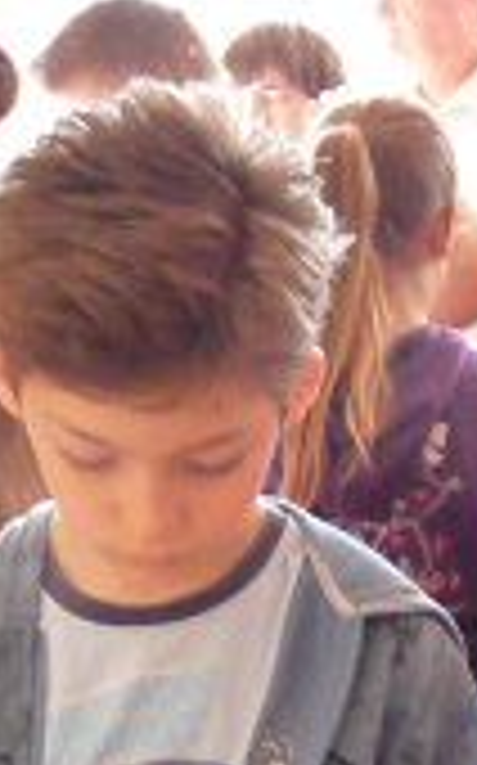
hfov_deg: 9.0
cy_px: 711
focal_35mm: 140
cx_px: 819
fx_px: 2917
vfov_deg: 14.8
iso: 800
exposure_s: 1/50
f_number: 2.8
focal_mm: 4.8
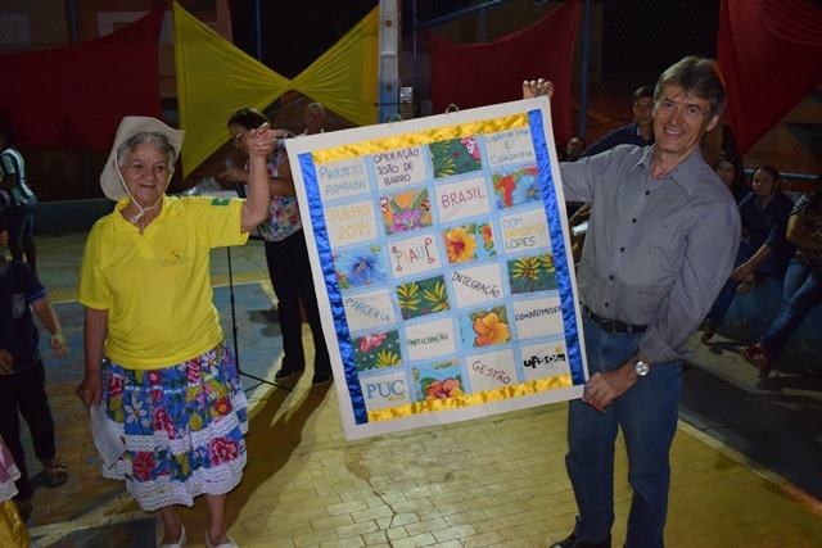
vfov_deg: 41.7
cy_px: 274
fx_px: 719
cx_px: 411
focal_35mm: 32
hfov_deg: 59.5
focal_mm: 21
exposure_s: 1/60
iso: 2500
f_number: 3.8
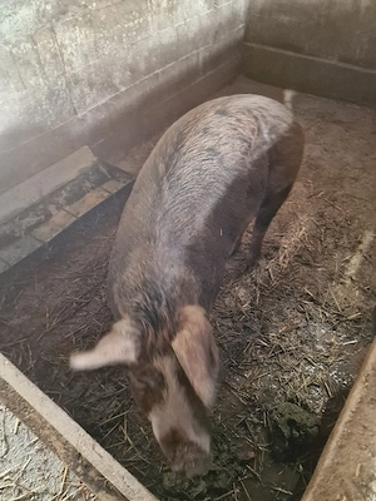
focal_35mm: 23
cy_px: 250
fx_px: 333
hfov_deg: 58.9
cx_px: 188
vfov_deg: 73.9
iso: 640
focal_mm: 6.4
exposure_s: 1/25
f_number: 1.8
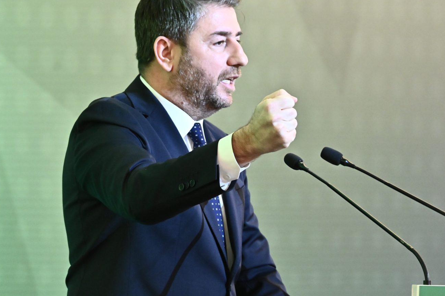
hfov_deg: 4.7
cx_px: 274
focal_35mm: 440
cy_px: 87
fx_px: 5435
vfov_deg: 3.1
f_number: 5.6
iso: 5000
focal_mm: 280
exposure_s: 1/160
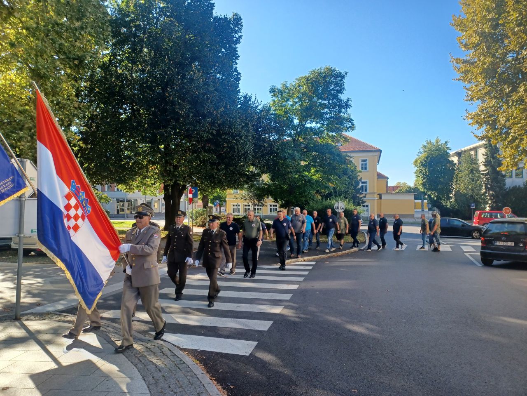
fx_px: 381
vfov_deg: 54.9
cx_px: 264
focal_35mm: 25
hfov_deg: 69.4
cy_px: 198
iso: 32
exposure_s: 1/154
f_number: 1.8
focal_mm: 4.6
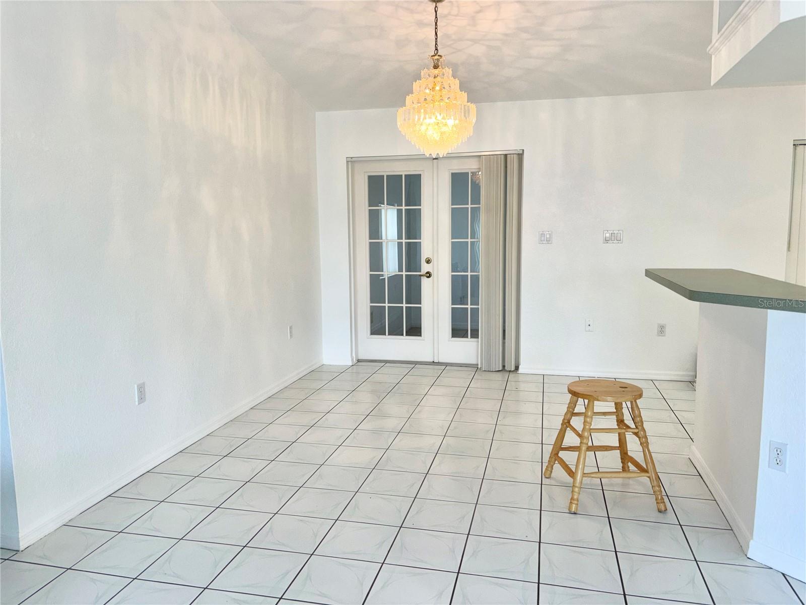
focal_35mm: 26
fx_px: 605
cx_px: 403
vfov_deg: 53.1
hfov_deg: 67.3
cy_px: 302
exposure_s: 1/120
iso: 64
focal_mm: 5.96
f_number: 1.6
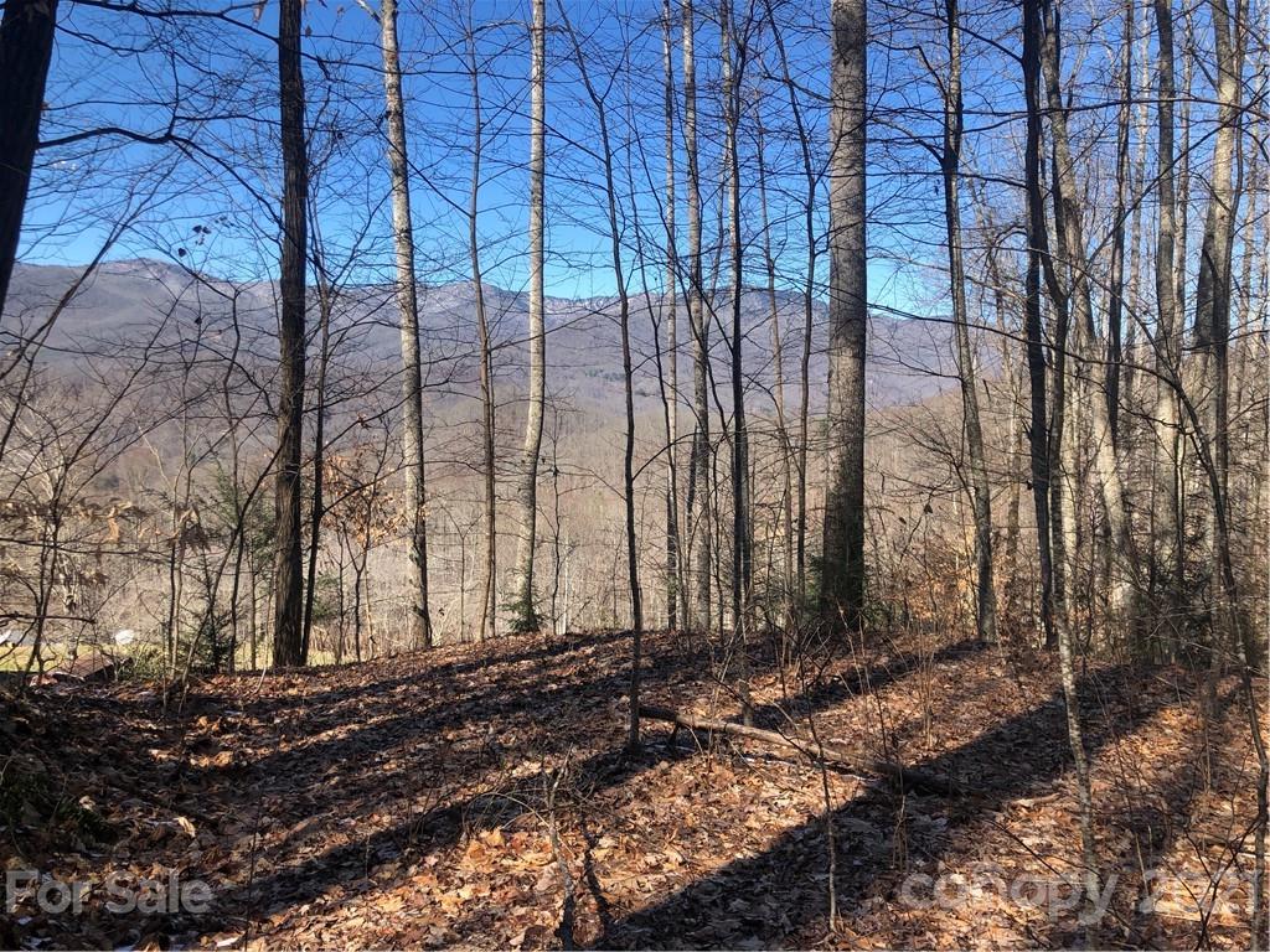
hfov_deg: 63.4
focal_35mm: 28
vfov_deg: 49.7
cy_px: 476
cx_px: 635
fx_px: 1027
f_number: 1.8
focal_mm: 3.99
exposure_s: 1/857
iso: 20
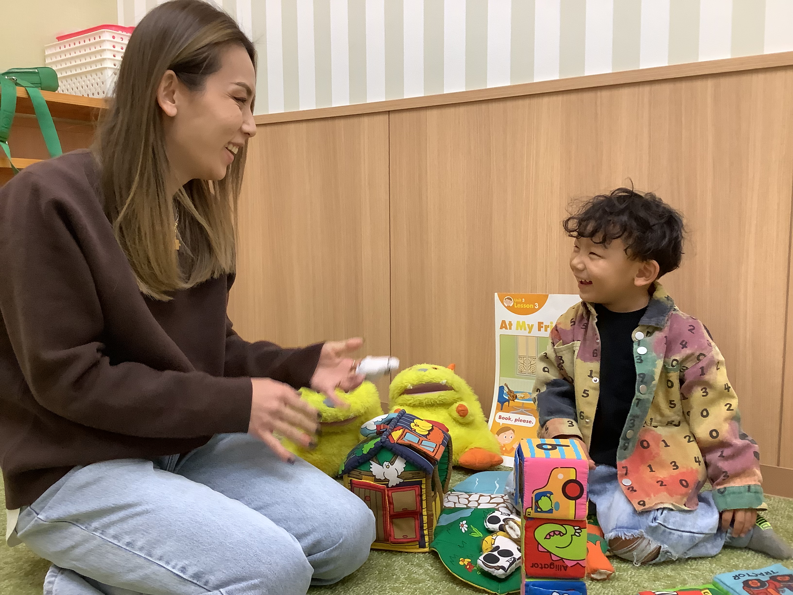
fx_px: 710
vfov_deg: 45.4
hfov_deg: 58.4
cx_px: 396
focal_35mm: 31
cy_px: 298
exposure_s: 1/60
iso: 200
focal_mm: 3.3
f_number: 2.4
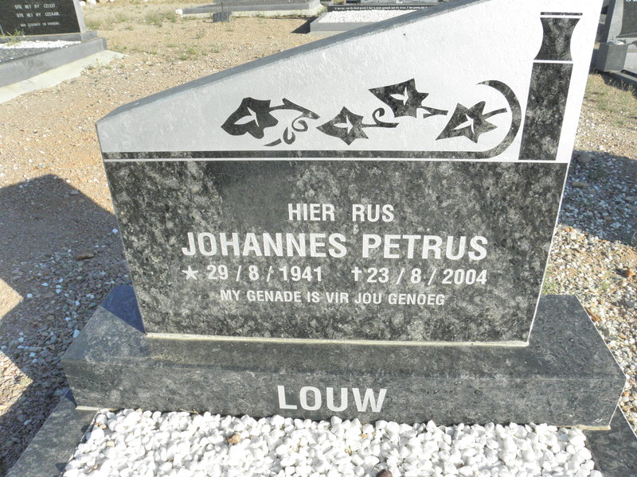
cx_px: 318
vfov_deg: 53.1
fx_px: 478
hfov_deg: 67.3
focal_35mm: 26
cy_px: 238
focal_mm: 4.6
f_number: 6.3
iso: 200
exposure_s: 1/500
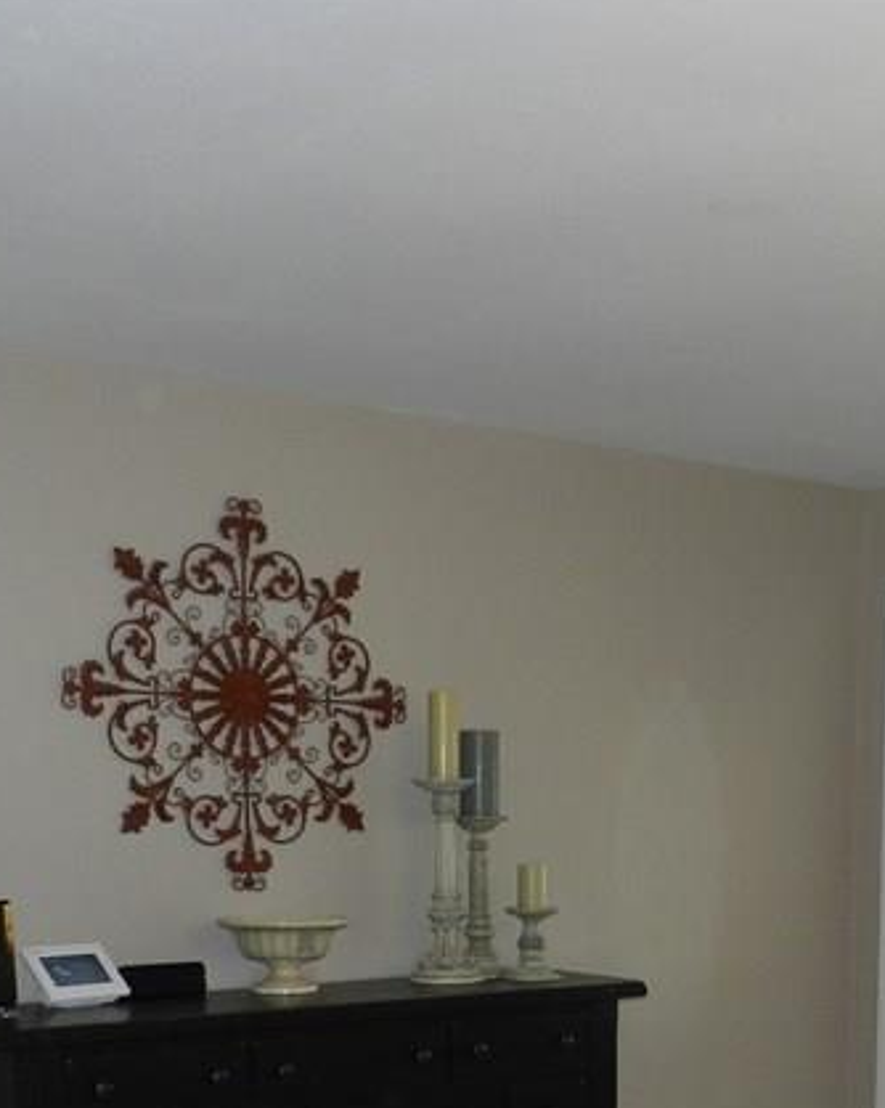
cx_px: 601
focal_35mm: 55
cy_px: 999
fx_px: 1802
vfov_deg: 32.5
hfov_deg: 27.4
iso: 200
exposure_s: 1/30
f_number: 3.4
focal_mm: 4
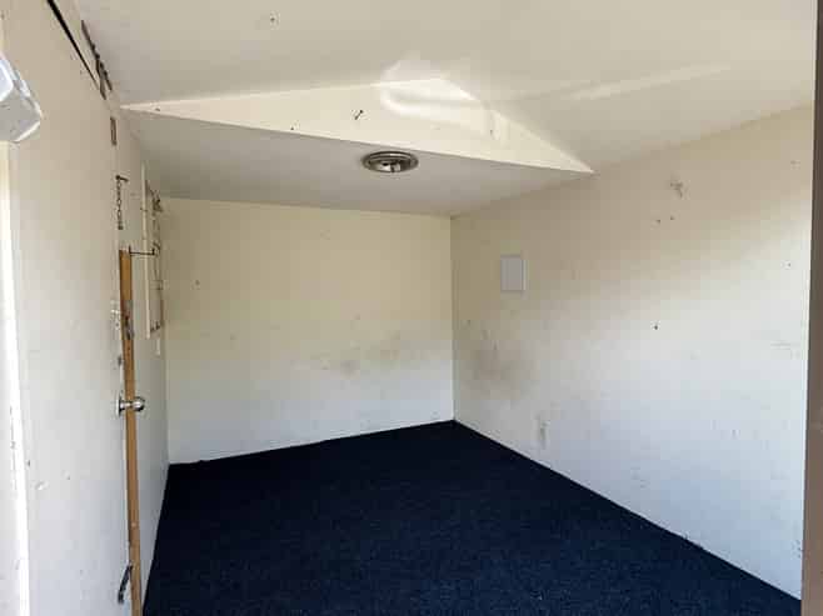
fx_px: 333
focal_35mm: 14
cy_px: 308
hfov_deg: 102.1
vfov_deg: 85.6
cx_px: 412
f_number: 2.2
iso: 64
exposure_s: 1/217
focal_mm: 2.22
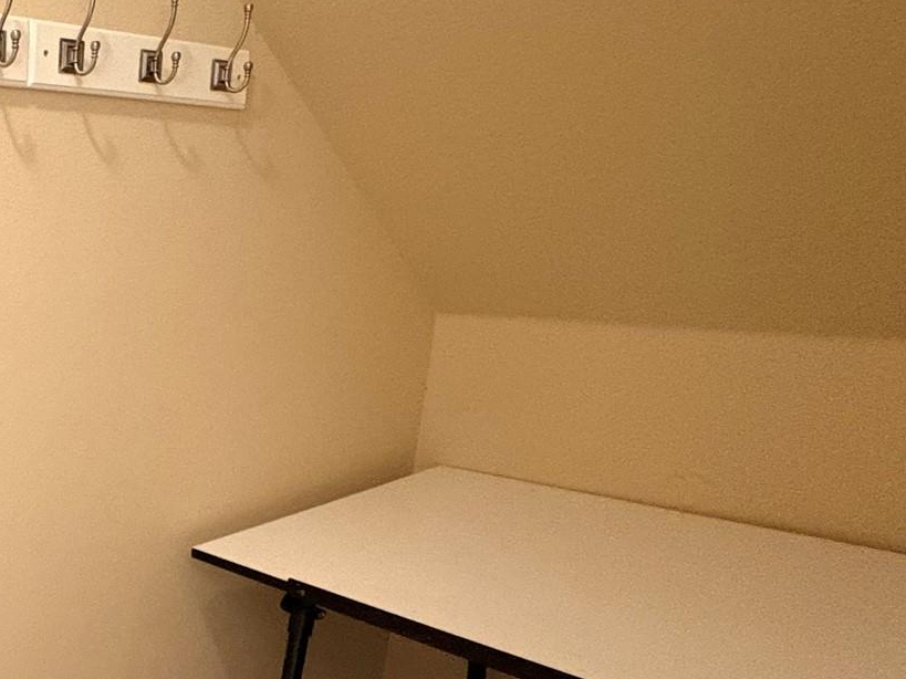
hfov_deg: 39.8
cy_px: 483
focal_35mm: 35
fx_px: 916
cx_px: -148
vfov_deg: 39.9
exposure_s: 1/40
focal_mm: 2.22
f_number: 2.2
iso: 640
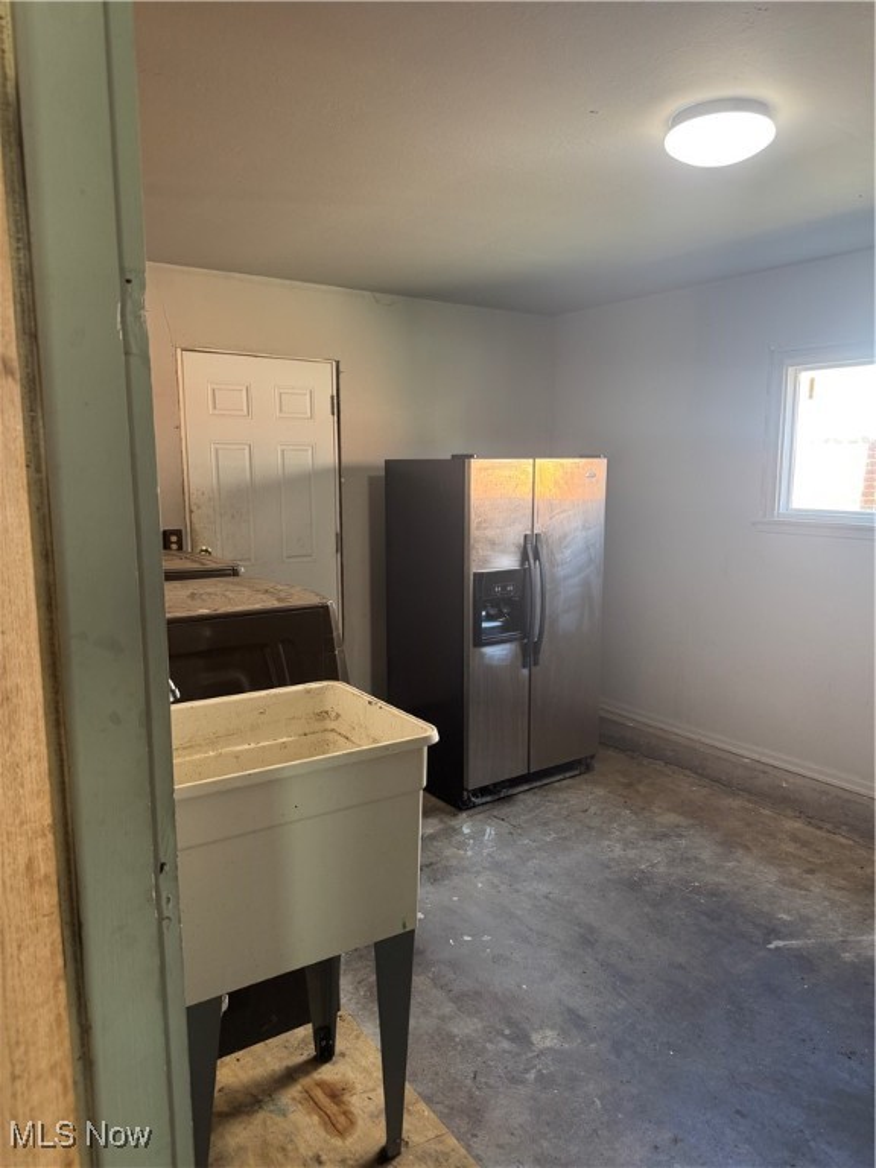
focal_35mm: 24
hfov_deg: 56.8
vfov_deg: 71.6
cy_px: 584
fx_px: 810
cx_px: 438
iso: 200
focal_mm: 6.76
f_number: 1.78
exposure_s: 1/60
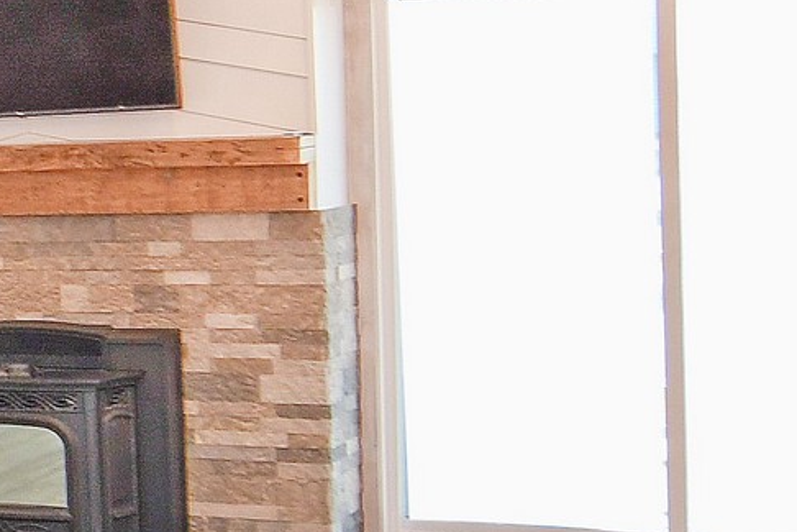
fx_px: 2214
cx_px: -815
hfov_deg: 15.8
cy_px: 233
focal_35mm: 100
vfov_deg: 13.7
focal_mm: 12
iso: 400
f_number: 6.3
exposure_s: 1/30
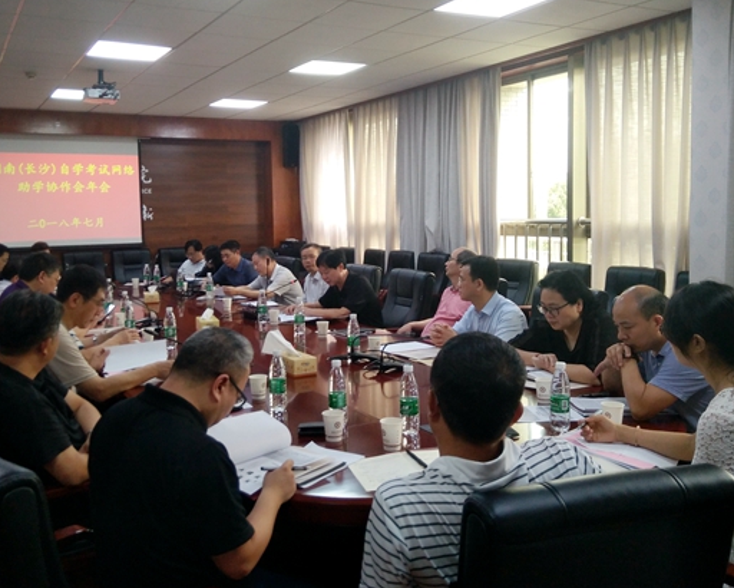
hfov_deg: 66.0
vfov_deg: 54.7
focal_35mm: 26
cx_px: 350
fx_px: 565
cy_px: 247
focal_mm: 3.66
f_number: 2.2
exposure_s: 1/33.3
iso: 77
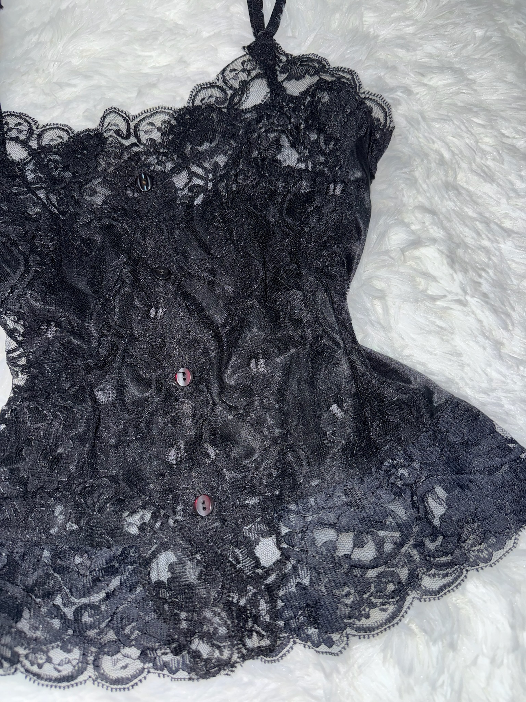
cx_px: 263
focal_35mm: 24
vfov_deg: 71.6
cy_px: 351
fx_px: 486
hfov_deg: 56.8
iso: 64
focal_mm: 6.76
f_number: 1.78
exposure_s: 1/51
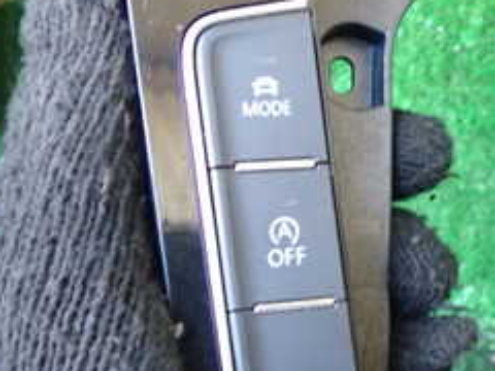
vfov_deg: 19.5
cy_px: 270
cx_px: 557
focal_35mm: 75
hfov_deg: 24.1
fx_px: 1072
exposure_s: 1/30
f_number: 2.3
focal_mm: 5.4
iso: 640
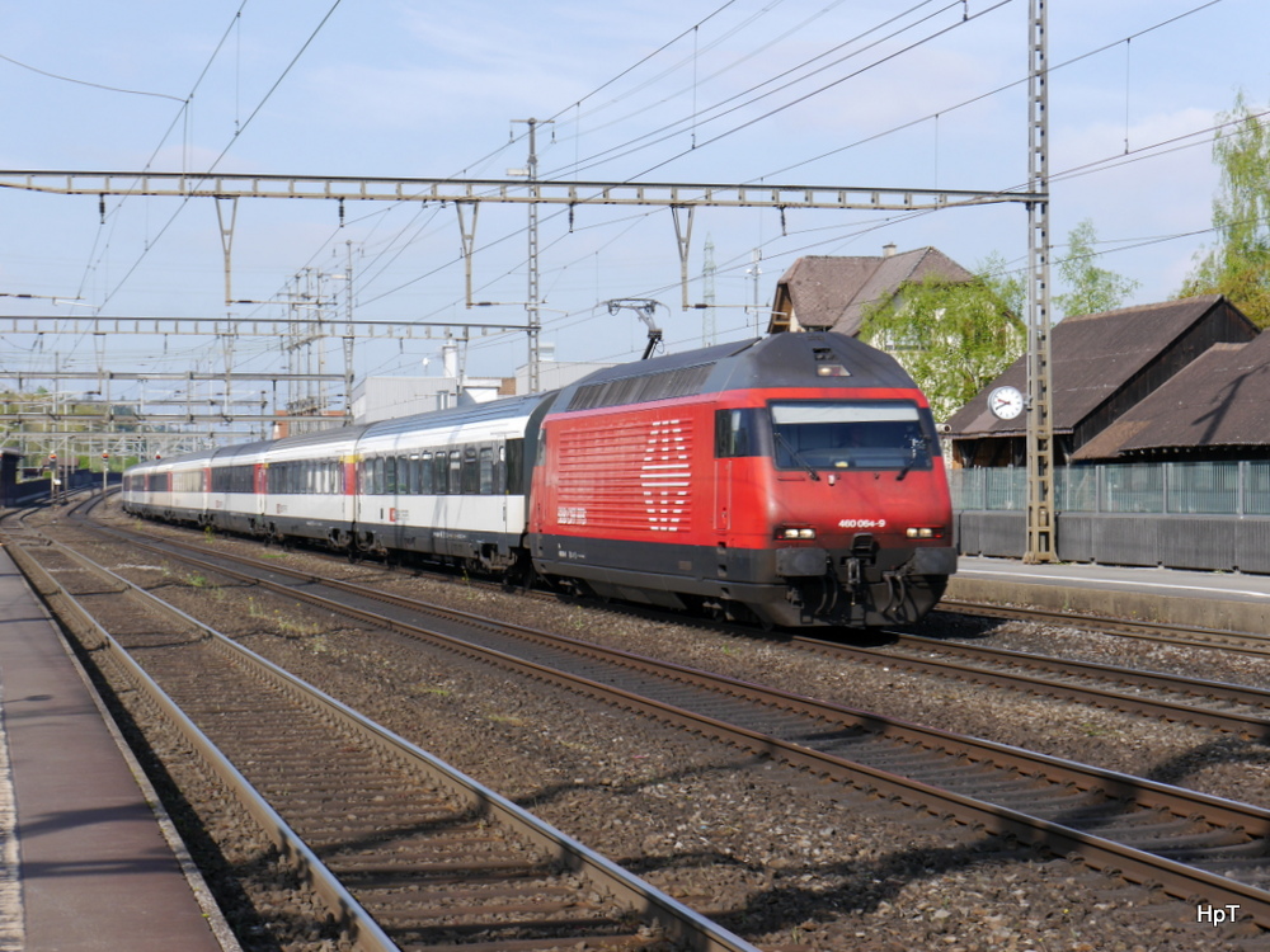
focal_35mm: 84
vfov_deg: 17.6
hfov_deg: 23.3
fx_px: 3082
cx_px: 635
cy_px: 476
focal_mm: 42
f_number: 8
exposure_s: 1/250
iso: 160
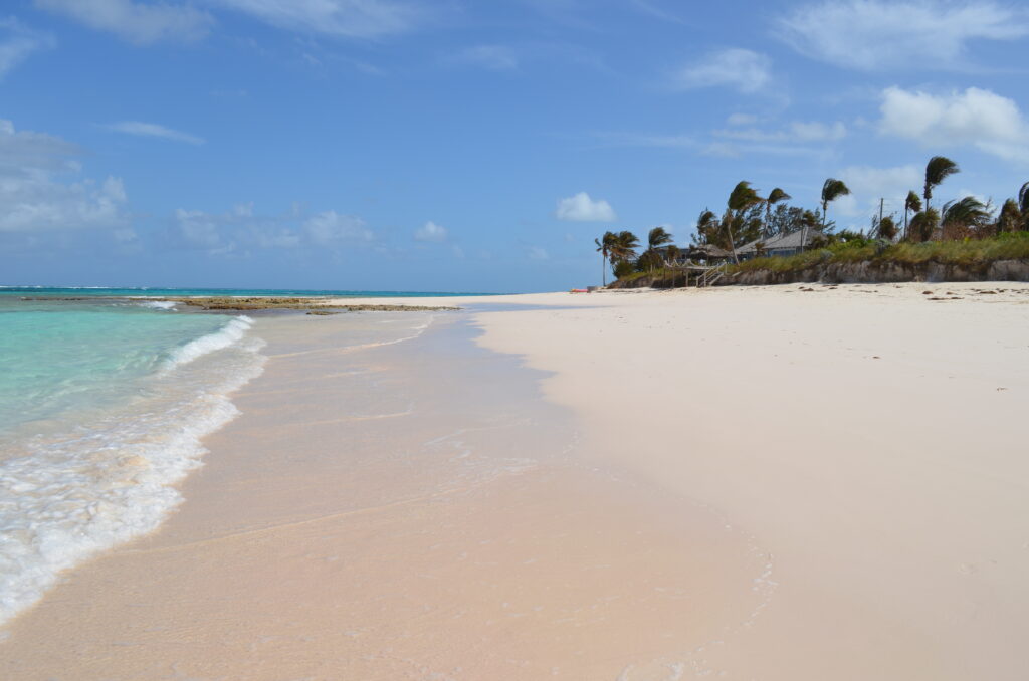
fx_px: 770
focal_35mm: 27
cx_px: 514
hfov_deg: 67.5
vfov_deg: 47.7
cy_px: 340
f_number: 10
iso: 100
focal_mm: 18
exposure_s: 1/400
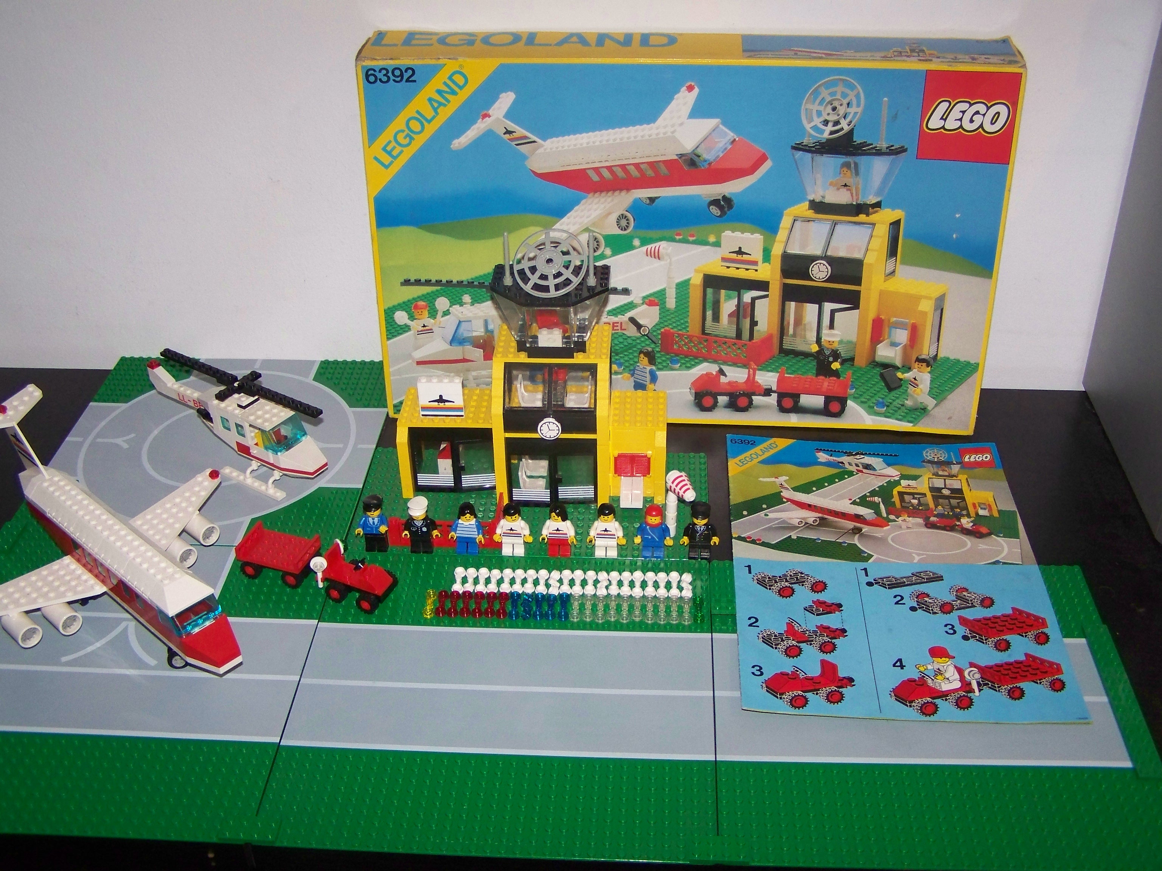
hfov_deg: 49.0
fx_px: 1276
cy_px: 436
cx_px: 581
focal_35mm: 38
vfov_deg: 37.7
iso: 200
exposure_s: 1/30
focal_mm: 6.3
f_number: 2.8
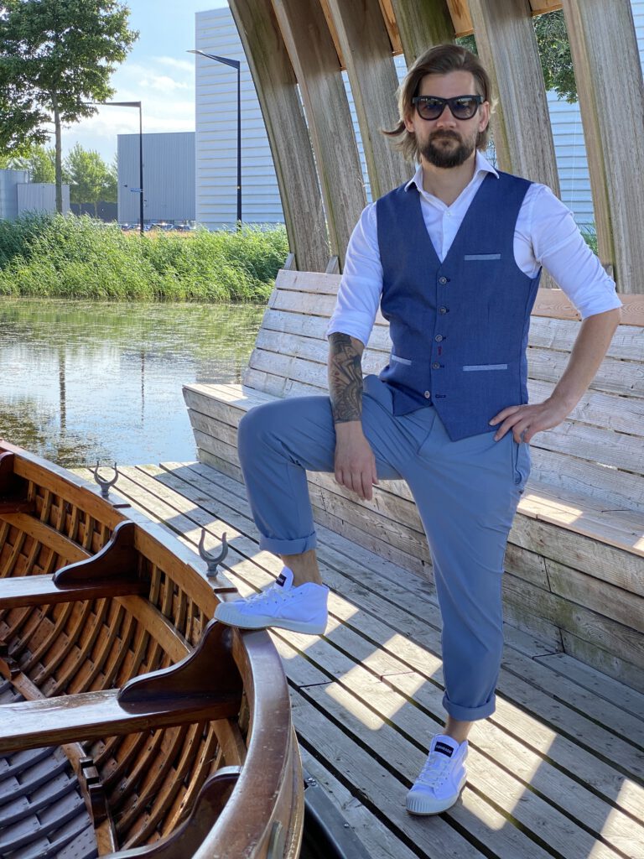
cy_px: 430
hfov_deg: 28.0
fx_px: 1290
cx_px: 322
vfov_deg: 36.8
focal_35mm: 52
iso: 20
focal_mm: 6
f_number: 2
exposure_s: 1/461
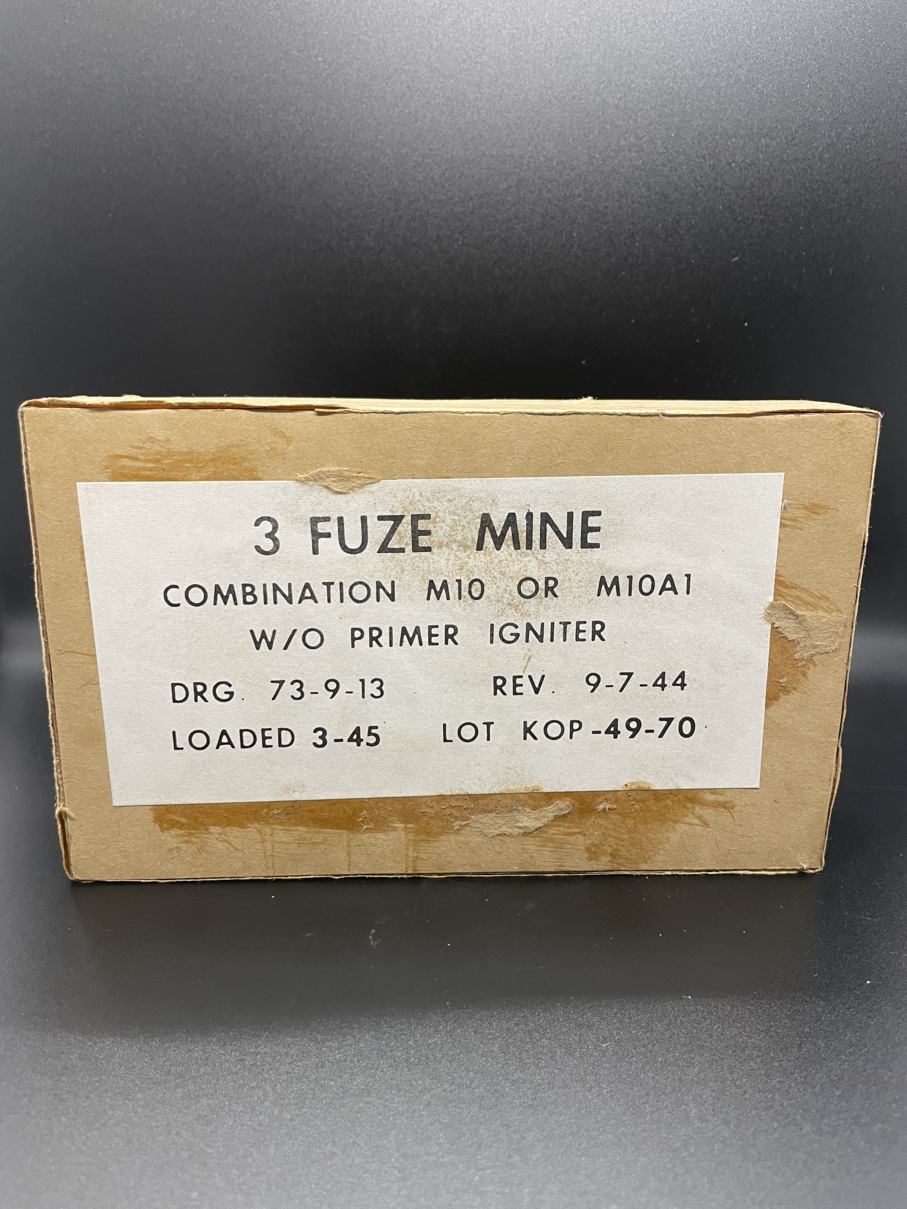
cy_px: 604
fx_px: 908
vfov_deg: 67.3
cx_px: 454
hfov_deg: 53.1
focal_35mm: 26
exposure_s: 1/60
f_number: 1.6
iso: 100
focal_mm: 4.2
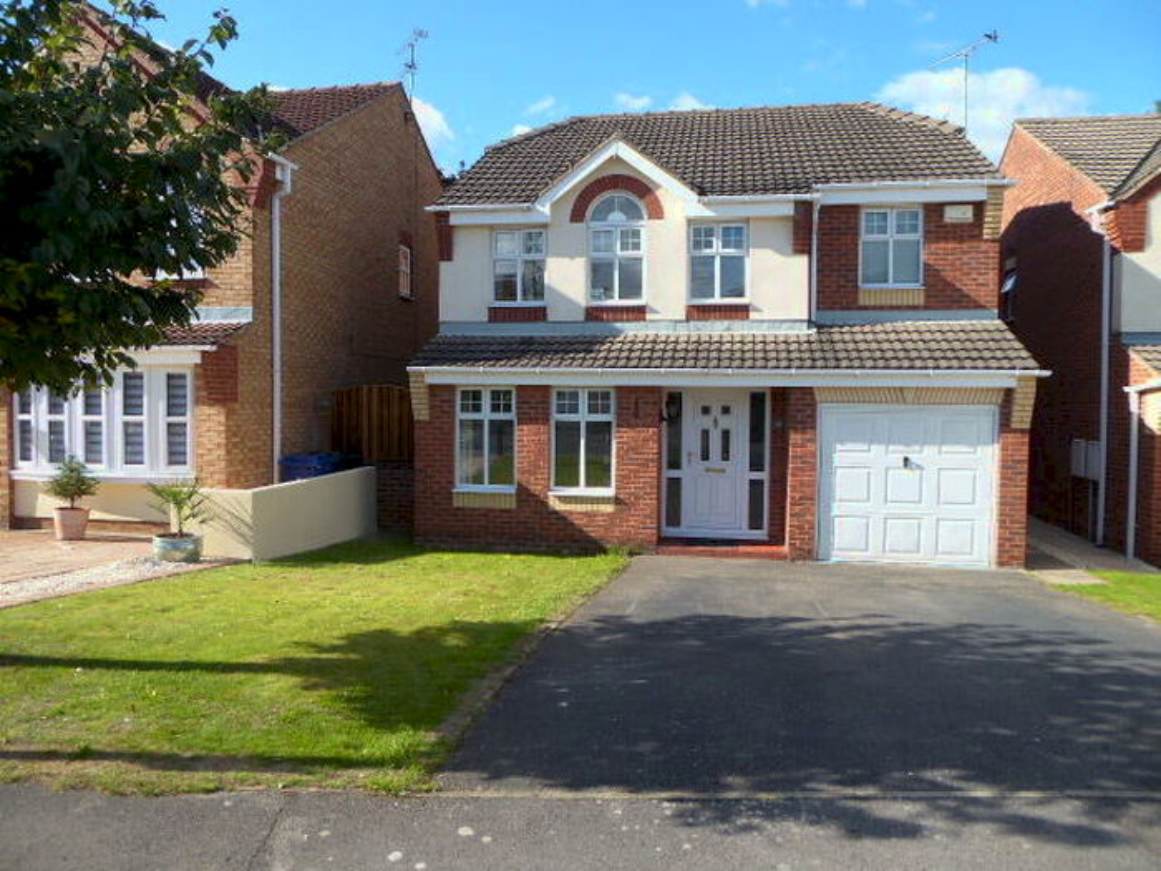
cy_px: 436
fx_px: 838
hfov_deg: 69.4
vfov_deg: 54.9
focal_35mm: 25
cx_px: 580
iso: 80
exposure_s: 1/500
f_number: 3.3
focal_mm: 4.3
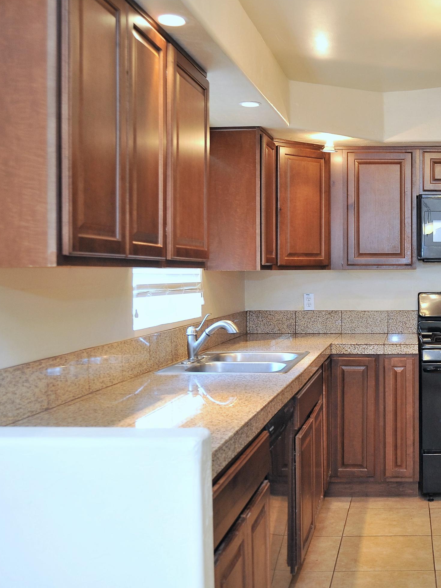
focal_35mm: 47
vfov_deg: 40.4
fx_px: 798
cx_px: 402
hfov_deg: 29.5
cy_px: 290
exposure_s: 1/30
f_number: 6.3
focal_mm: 32
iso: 1000
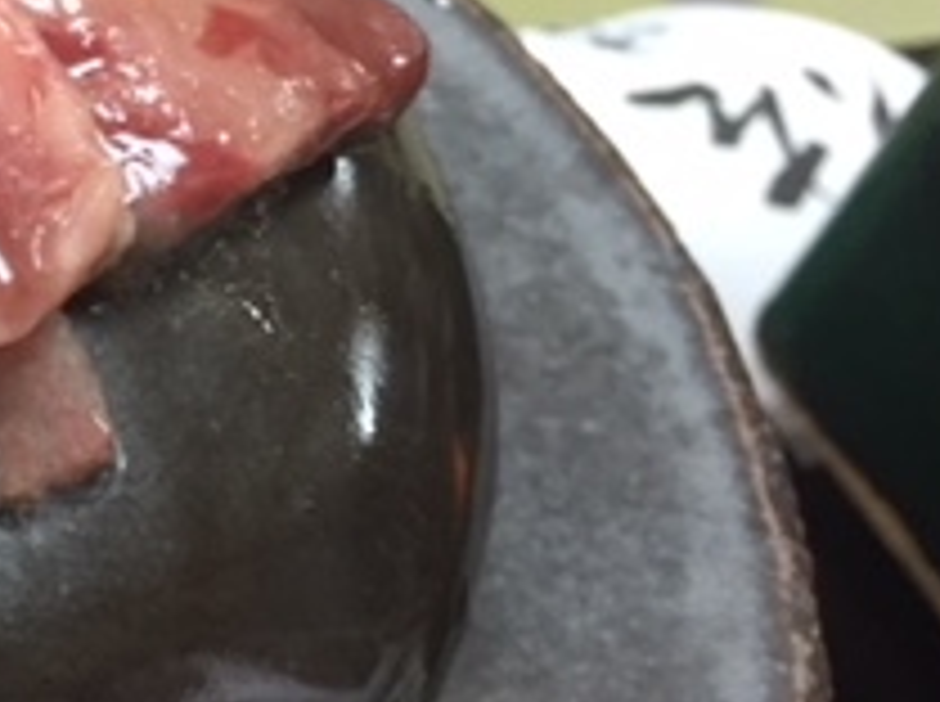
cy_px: 324
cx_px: -288
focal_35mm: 89
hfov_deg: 20.2
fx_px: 2413
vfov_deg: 16.5
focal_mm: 4.15
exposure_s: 1/33
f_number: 2.2
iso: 160
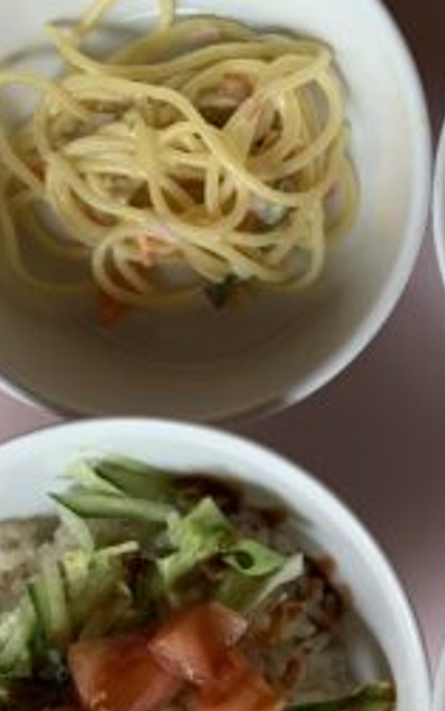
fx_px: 1067
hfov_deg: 22.8
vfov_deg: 36.6
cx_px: 425
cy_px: 463
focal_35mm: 55
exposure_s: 1/121
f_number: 1.8
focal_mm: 4.25
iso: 64
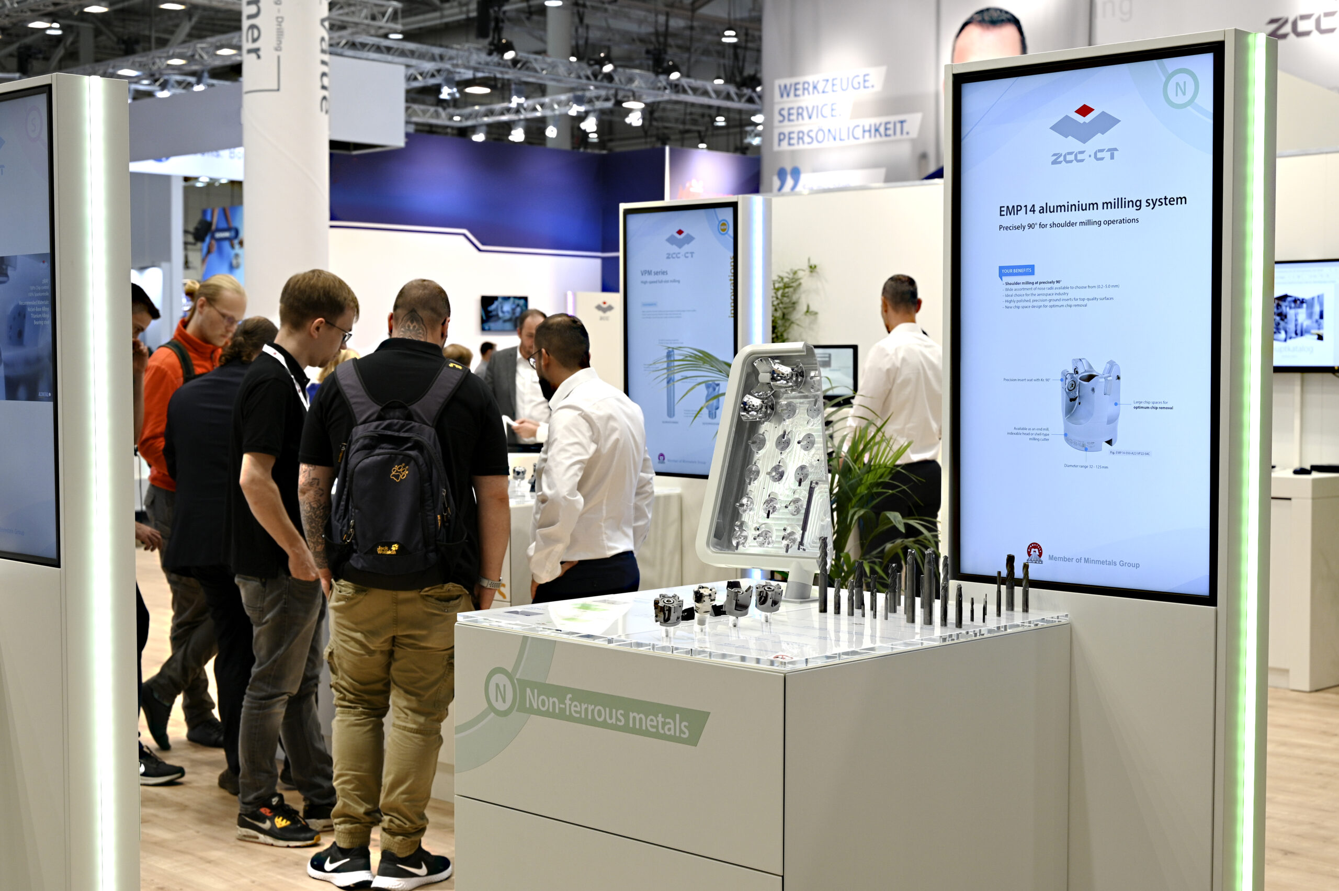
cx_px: 670
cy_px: 446
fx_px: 1858
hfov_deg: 39.6
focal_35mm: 50
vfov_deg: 27.0
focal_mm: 50
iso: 450
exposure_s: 1/60
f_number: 5.6
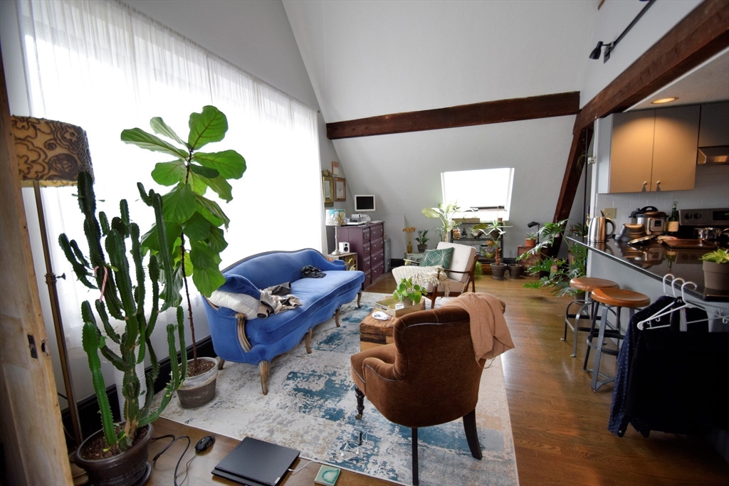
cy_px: 243
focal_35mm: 15
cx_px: 364
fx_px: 304
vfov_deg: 77.3
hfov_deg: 100.4
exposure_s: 1/60
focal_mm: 10
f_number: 4
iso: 800
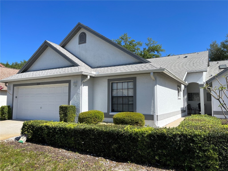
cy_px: 86
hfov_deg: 67.3
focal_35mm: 26
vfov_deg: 53.1
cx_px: 114
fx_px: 171
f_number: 1.6
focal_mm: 5.1
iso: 50
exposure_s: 1/3413
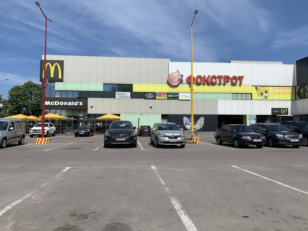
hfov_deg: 67.3
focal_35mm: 26
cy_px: 116
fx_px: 231
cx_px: 154
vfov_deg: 53.1
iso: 25
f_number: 1.8
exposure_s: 1/3937
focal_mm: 4.25
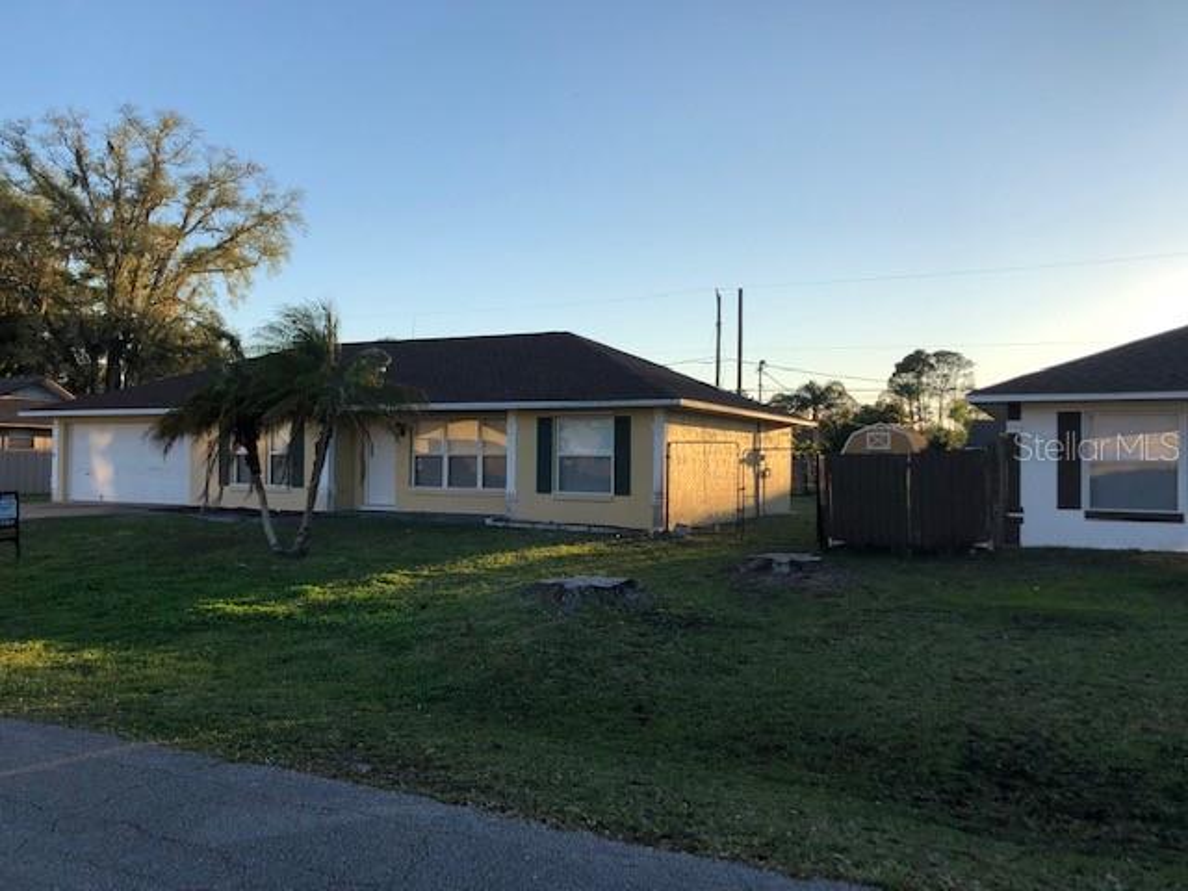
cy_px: 446
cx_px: 594
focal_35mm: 28
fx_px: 961
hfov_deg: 63.4
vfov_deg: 49.7
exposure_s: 1/1066
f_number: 1.8
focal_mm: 4
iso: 20
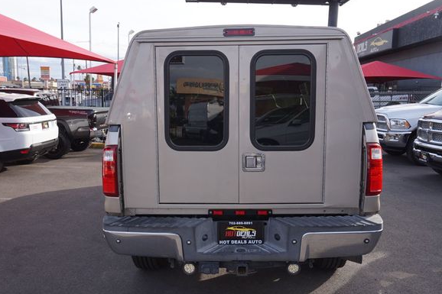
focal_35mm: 32
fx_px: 387
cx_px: 216
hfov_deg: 59.4
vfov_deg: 41.6
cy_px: 159
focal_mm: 19
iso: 100
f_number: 8
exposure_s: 1/100
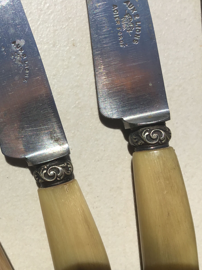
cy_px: 136
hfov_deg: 32.9
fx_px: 327
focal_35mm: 42
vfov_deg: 44.8
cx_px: 28
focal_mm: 3.3
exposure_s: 1/3268
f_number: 2.4
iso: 25
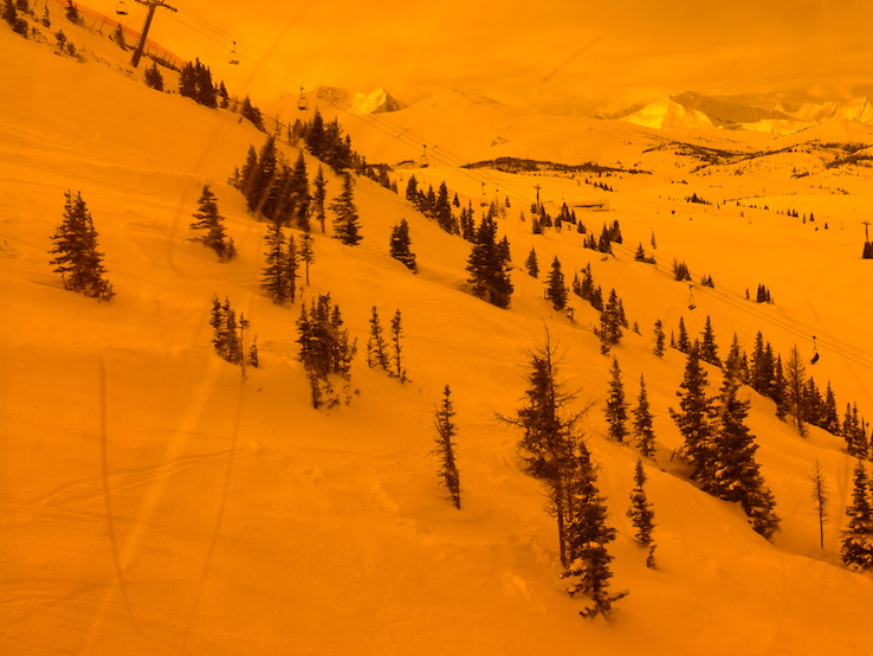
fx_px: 1514
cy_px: 207
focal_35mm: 60
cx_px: 726
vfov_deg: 24.3
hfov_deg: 31.2
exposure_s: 1/500
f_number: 11
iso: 320
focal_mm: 24
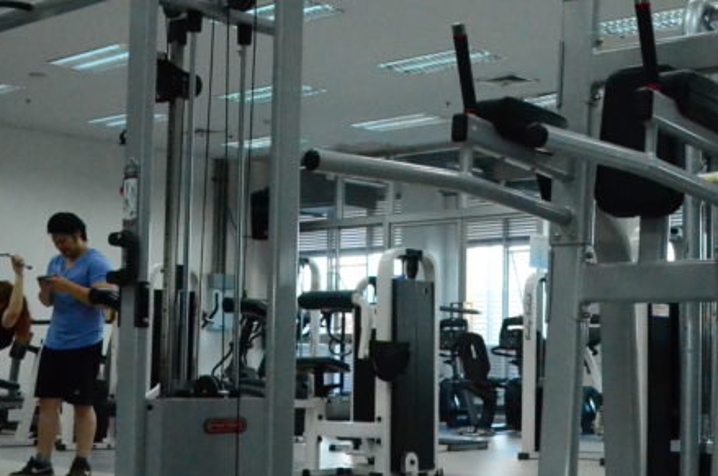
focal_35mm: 63
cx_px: 355
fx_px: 1254
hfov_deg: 31.9
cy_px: 227
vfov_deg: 21.5
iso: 6400
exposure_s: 1/1250
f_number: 3.5
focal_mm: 18
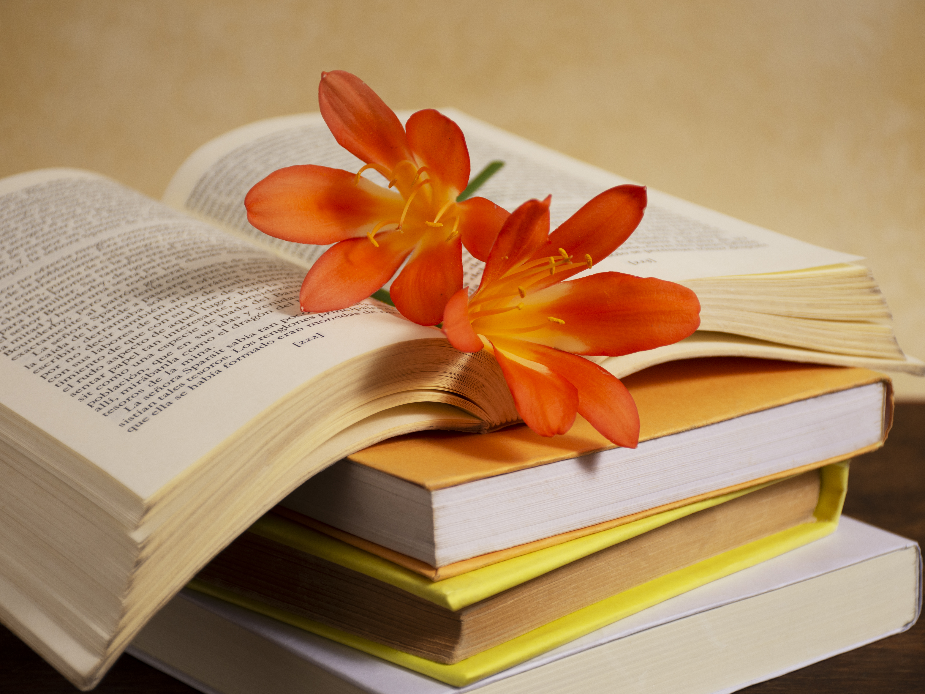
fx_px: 3260
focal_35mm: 122
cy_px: 355
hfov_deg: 16.1
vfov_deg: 12.1
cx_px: 502
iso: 160
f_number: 5
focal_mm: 70
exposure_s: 1/125
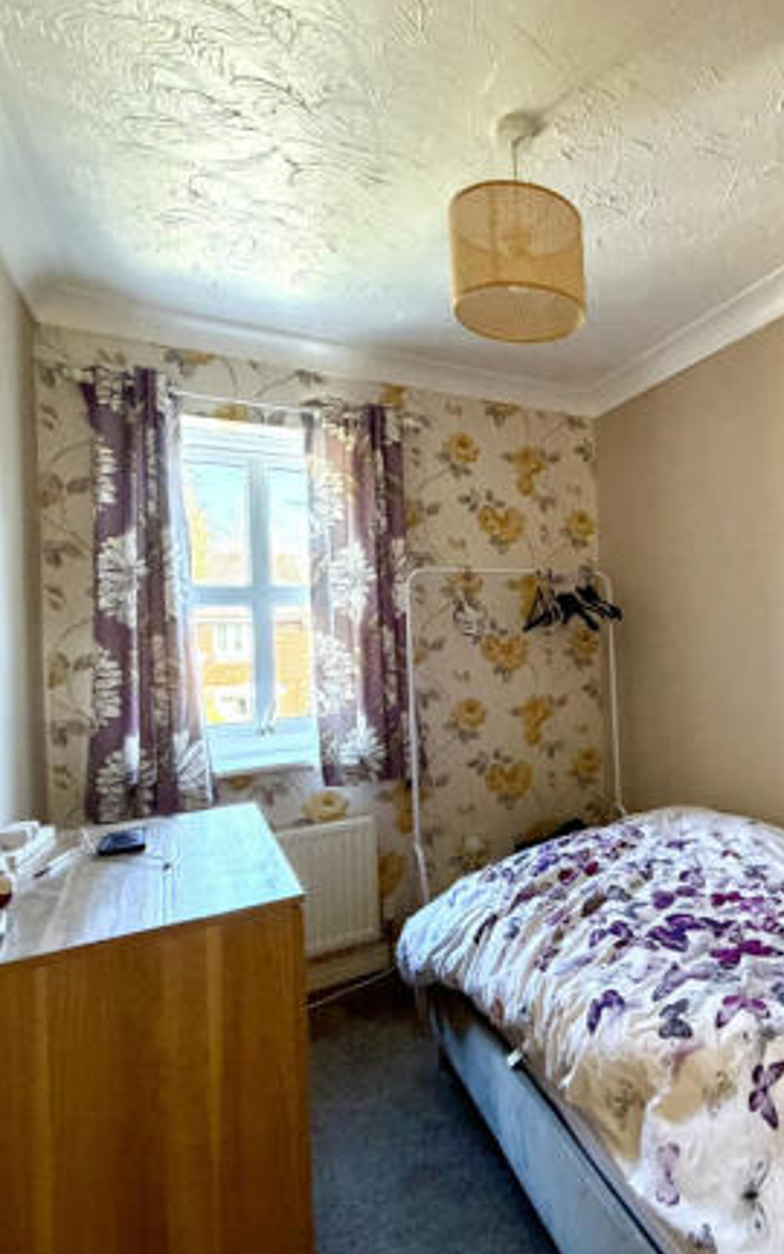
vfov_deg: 85.1
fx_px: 684
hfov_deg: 53.5
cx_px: 681
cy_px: 631
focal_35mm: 20
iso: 500
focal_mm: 2.22
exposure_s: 1/60
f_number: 2.2
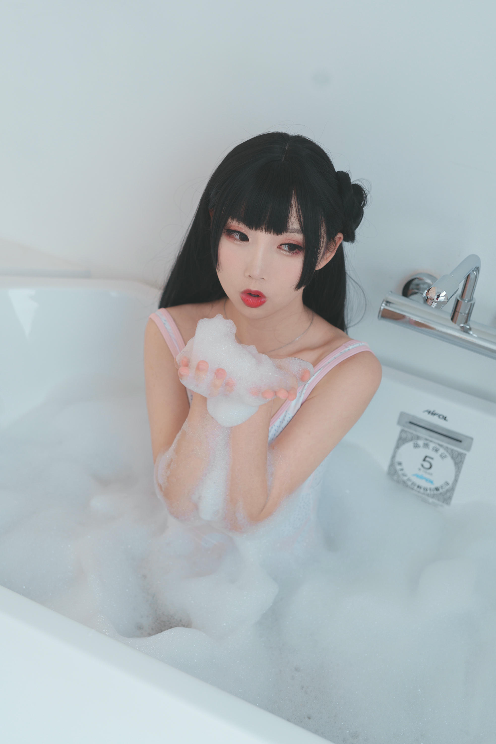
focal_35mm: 50
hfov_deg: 27.0
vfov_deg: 39.6
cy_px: 372
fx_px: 1033
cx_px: 248
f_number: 2.8
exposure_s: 1/100
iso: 320
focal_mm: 50
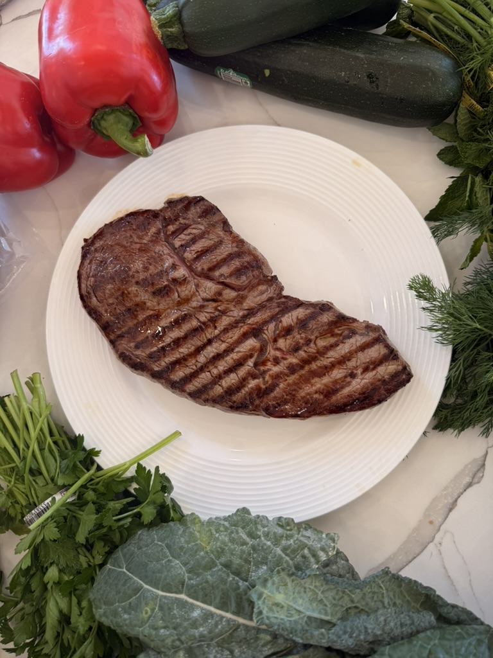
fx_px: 456
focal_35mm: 24
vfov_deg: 71.6
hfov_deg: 56.8
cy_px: 329
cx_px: 246
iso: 64
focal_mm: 6.76
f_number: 1.78
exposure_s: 1/120
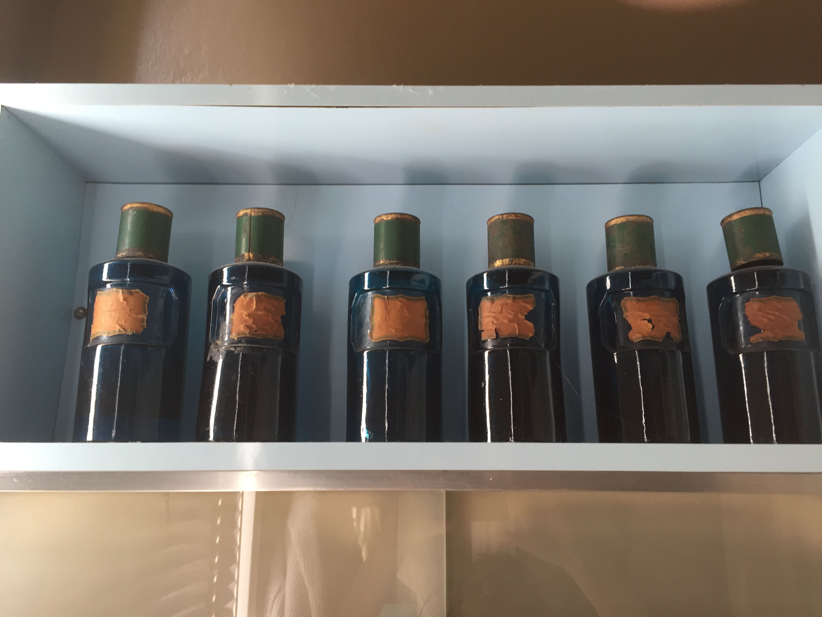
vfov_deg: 48.2
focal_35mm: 29
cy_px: 308
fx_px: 689
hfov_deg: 61.7
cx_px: 411
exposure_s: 1/33
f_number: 2.2
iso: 80
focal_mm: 4.15
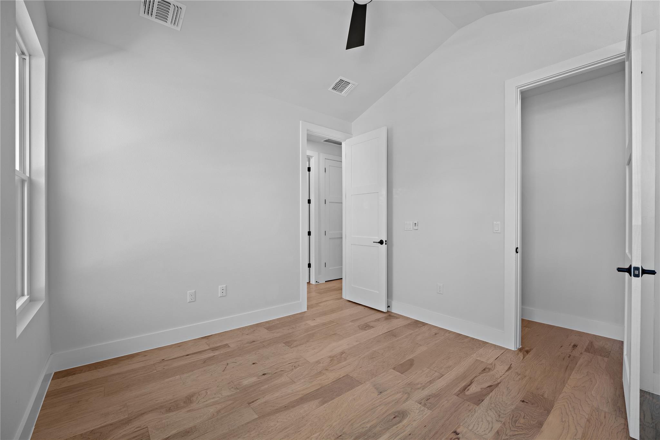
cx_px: 330
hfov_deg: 104.3
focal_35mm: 14
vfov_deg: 81.2
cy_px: 220
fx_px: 257
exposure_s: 1/1.67
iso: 100
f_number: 8
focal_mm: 14
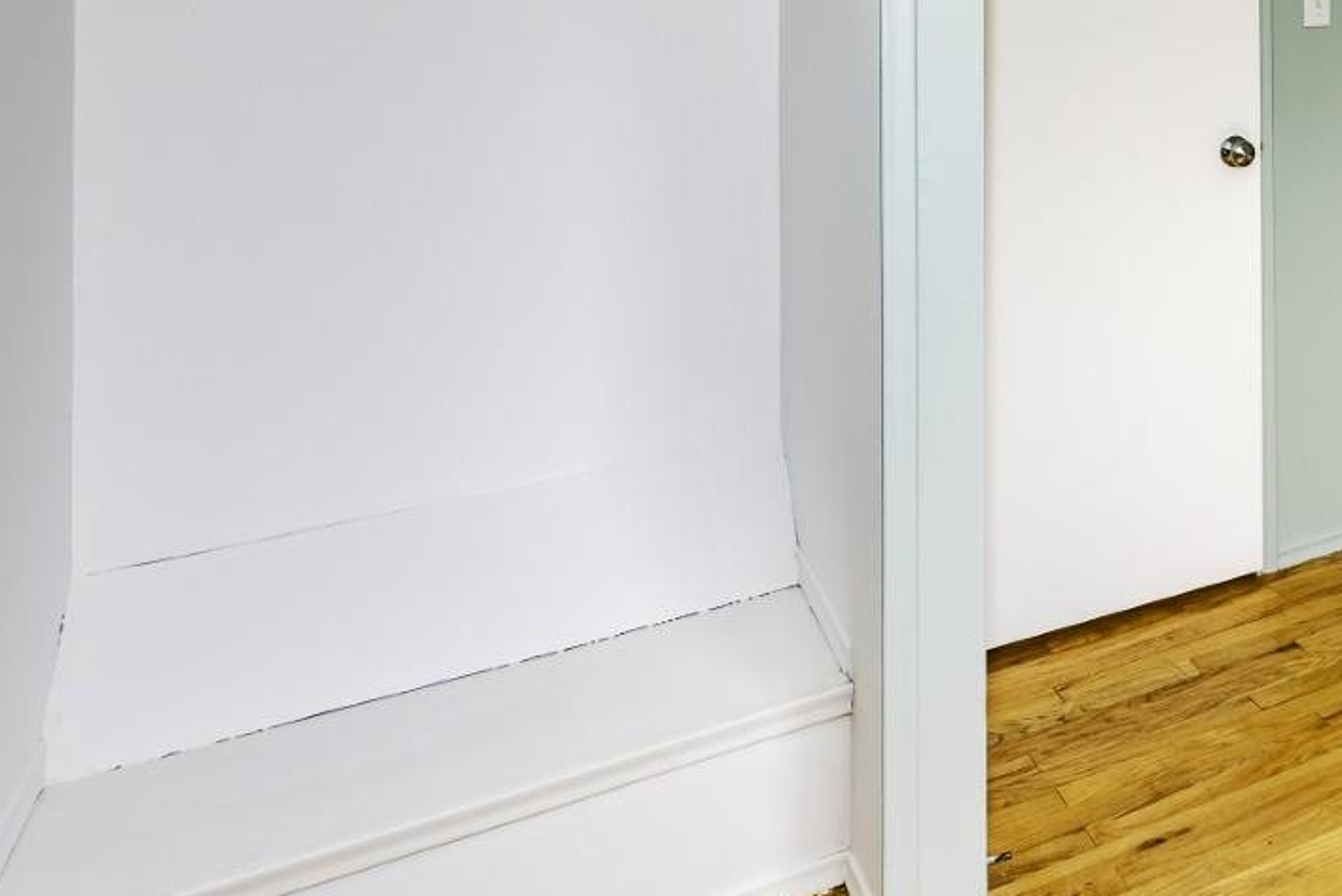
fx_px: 1194
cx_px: 1355
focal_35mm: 32
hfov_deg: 48.0
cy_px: 83
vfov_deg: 38.3
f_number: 5.6
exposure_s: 1/60
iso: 100
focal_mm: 14
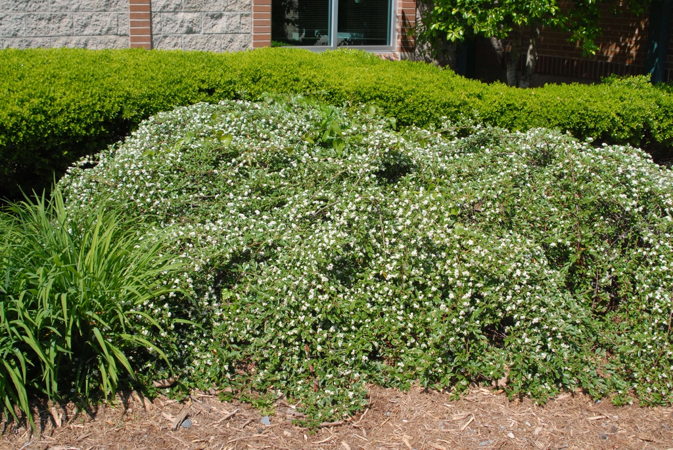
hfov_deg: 46.4
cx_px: 336
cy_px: 225
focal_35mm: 42
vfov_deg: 32.0
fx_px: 786
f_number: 9
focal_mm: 28
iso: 400
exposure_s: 1/500
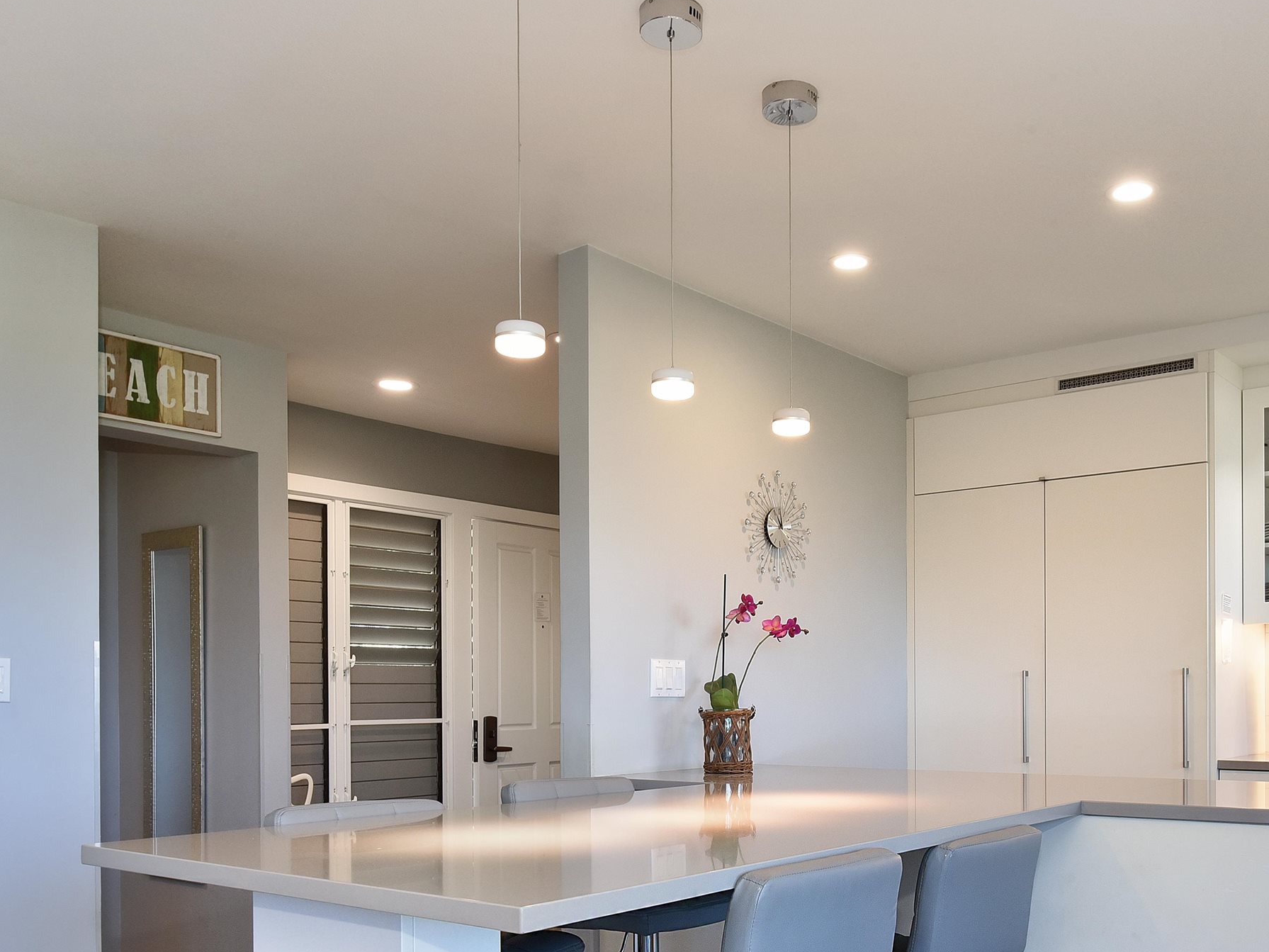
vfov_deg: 41.8
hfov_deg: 54.7
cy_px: 705
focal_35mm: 33
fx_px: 1210
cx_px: 793
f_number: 16
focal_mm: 20
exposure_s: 1/20
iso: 3600
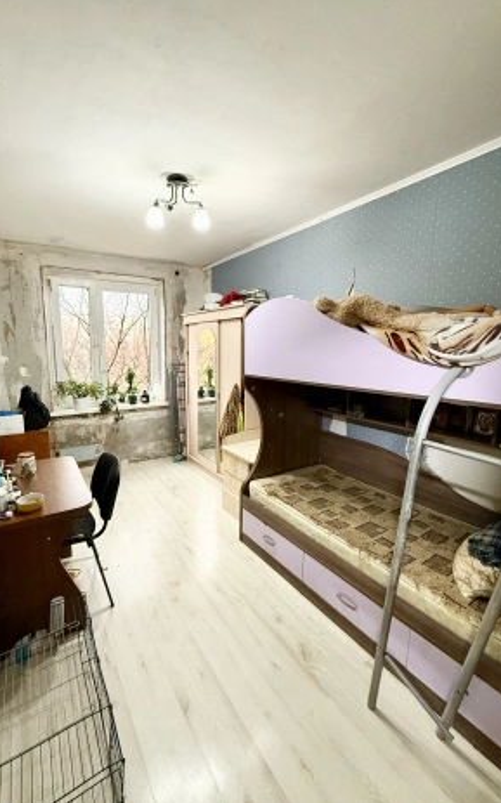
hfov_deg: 74.4
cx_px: 216
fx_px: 328
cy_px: 401
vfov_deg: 101.5
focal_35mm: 15
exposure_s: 1/50
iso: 320
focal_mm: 2.22
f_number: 2.2
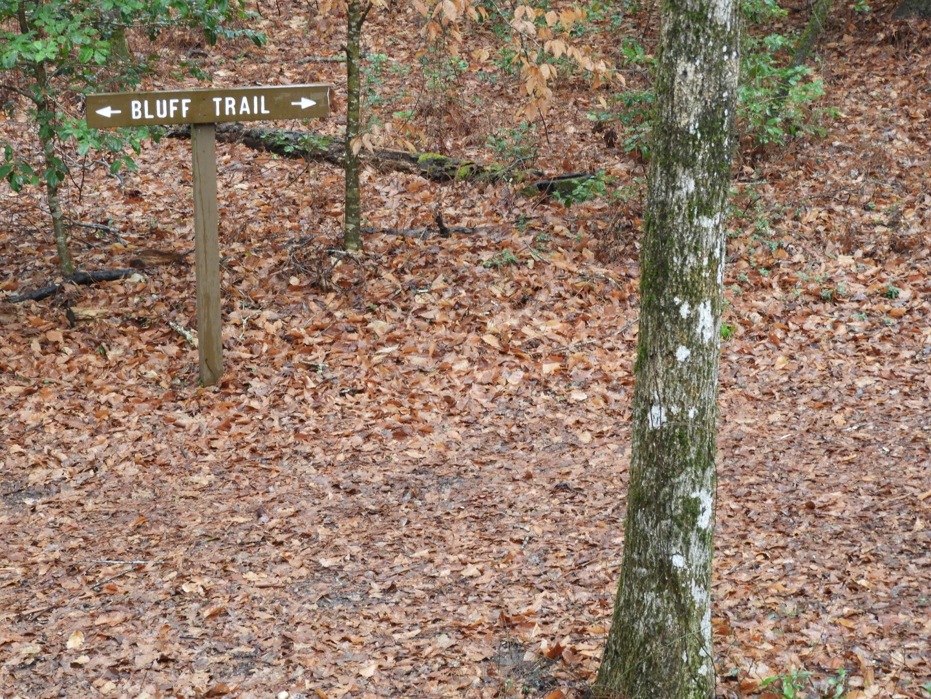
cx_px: 466
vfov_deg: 17.4
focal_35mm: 85
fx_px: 2286
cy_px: 350
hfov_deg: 23.0
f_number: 4.5
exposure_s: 1/60
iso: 280
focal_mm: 15.2
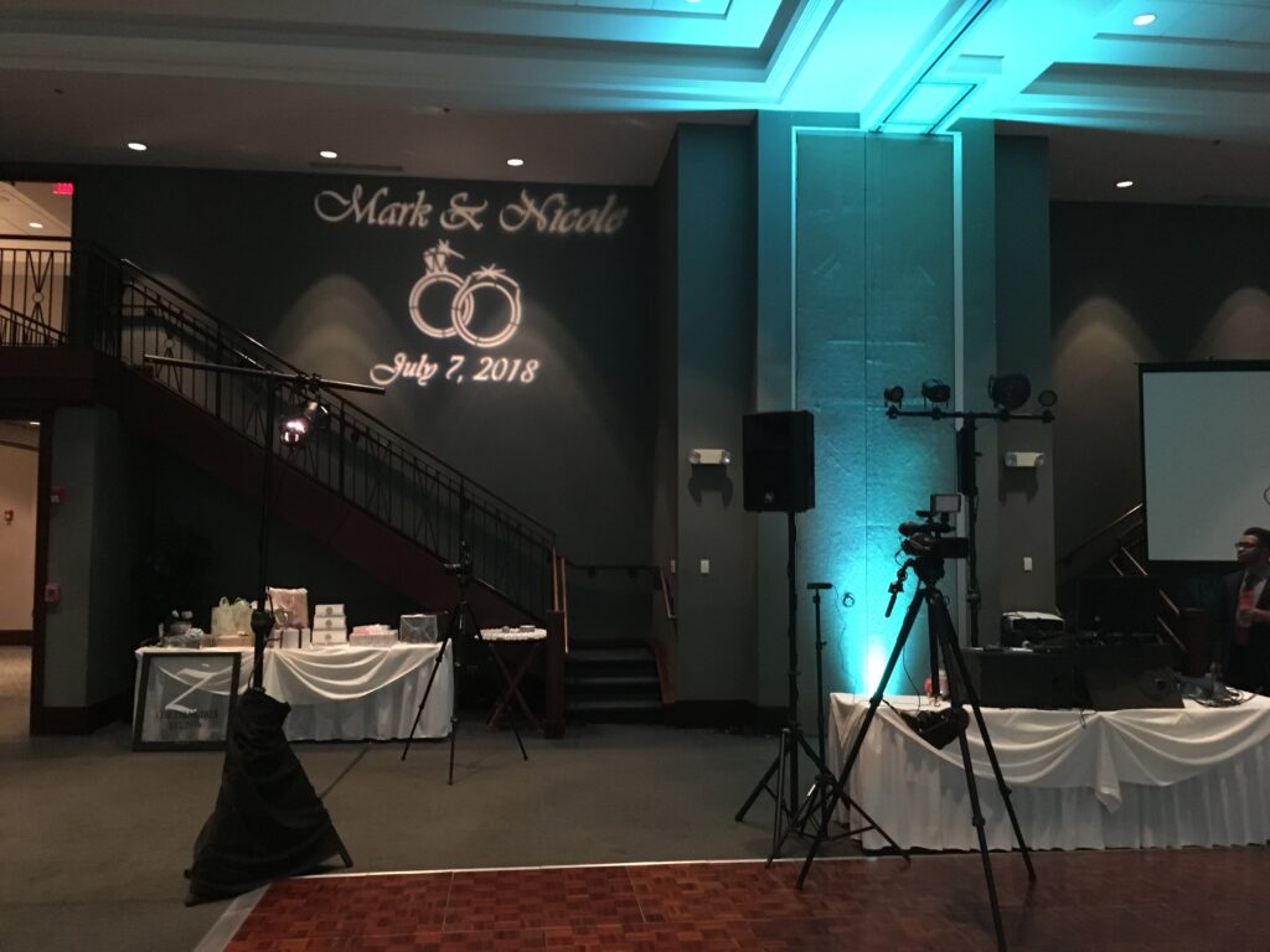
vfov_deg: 48.2
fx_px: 1064
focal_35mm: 29
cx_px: 635
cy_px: 476
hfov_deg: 61.7
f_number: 2.2
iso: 320
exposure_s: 1/15
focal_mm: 4.15
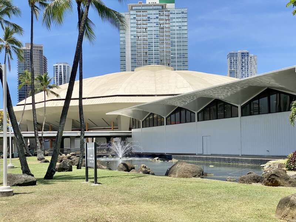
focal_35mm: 52
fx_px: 445
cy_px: 111
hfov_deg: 36.8
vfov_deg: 28.0
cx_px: 148
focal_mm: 6
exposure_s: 1/1597
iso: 20
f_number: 2
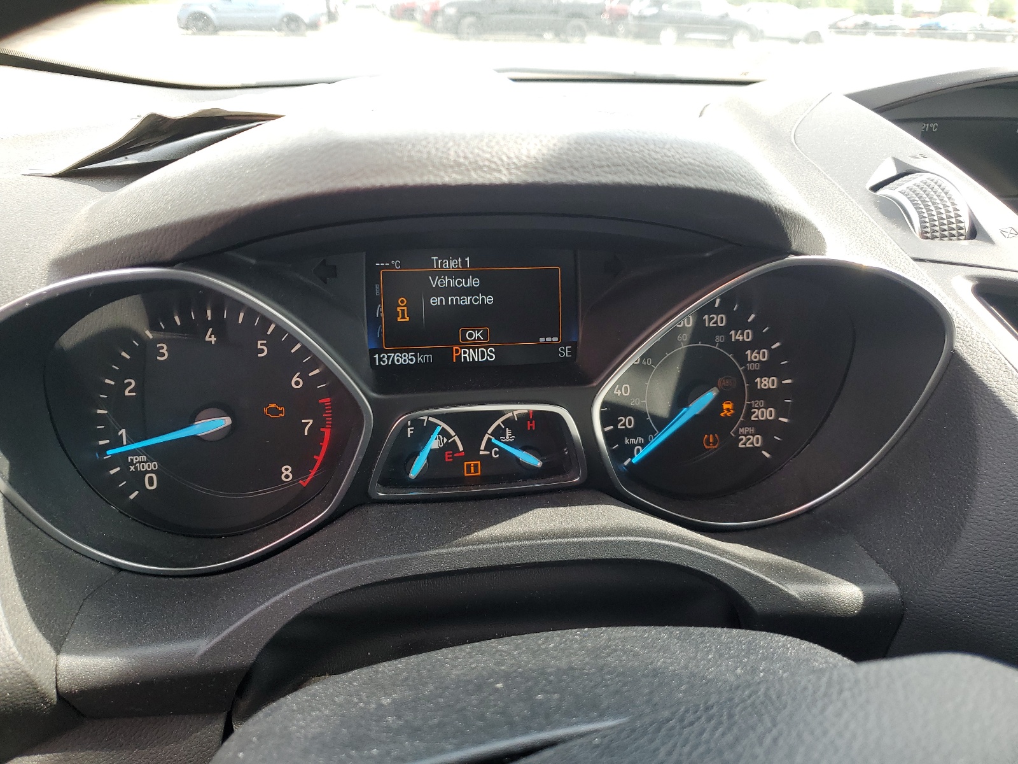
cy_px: 382
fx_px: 765
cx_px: 509
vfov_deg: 53.1
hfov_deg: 67.3
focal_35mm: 26
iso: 50
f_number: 1.5
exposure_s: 1/238
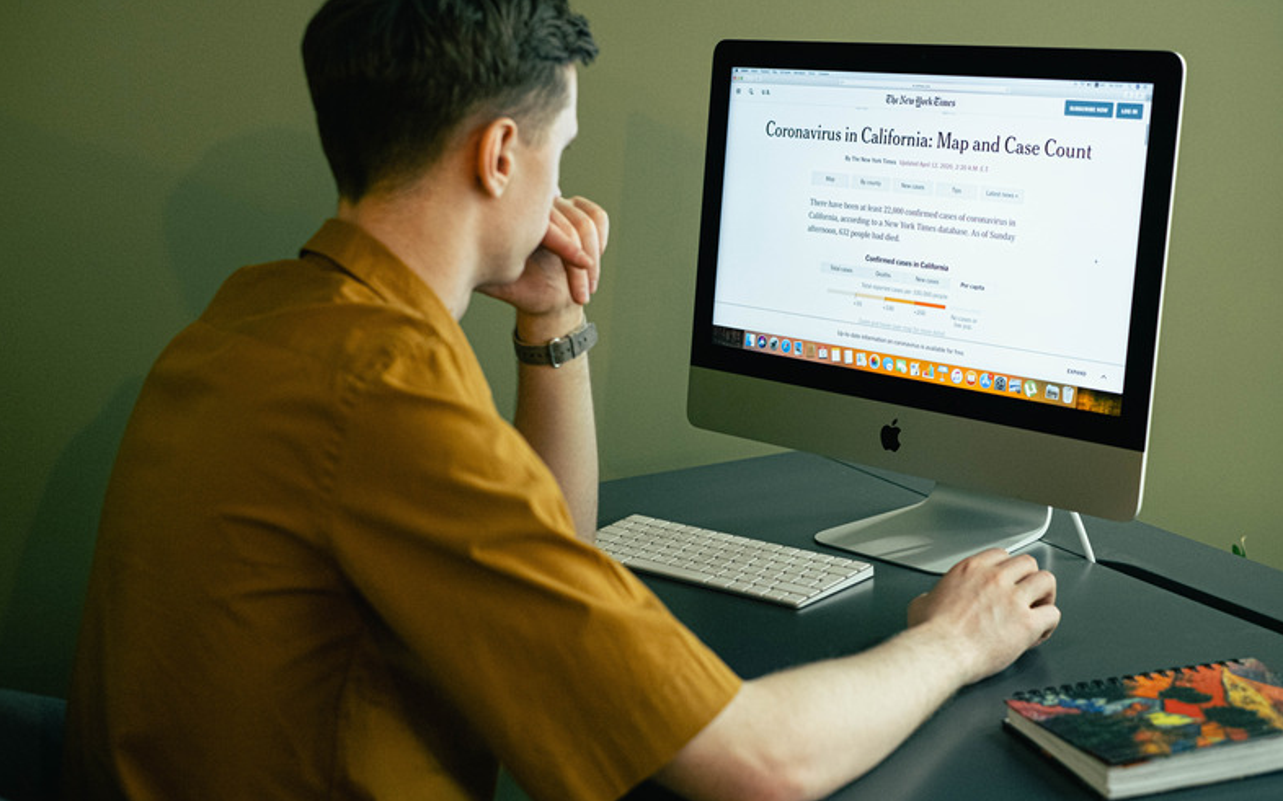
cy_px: 376
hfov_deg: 36.9
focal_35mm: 55
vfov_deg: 23.5
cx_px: 646
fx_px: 1923
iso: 1000
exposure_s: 1/80
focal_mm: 35
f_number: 2.5
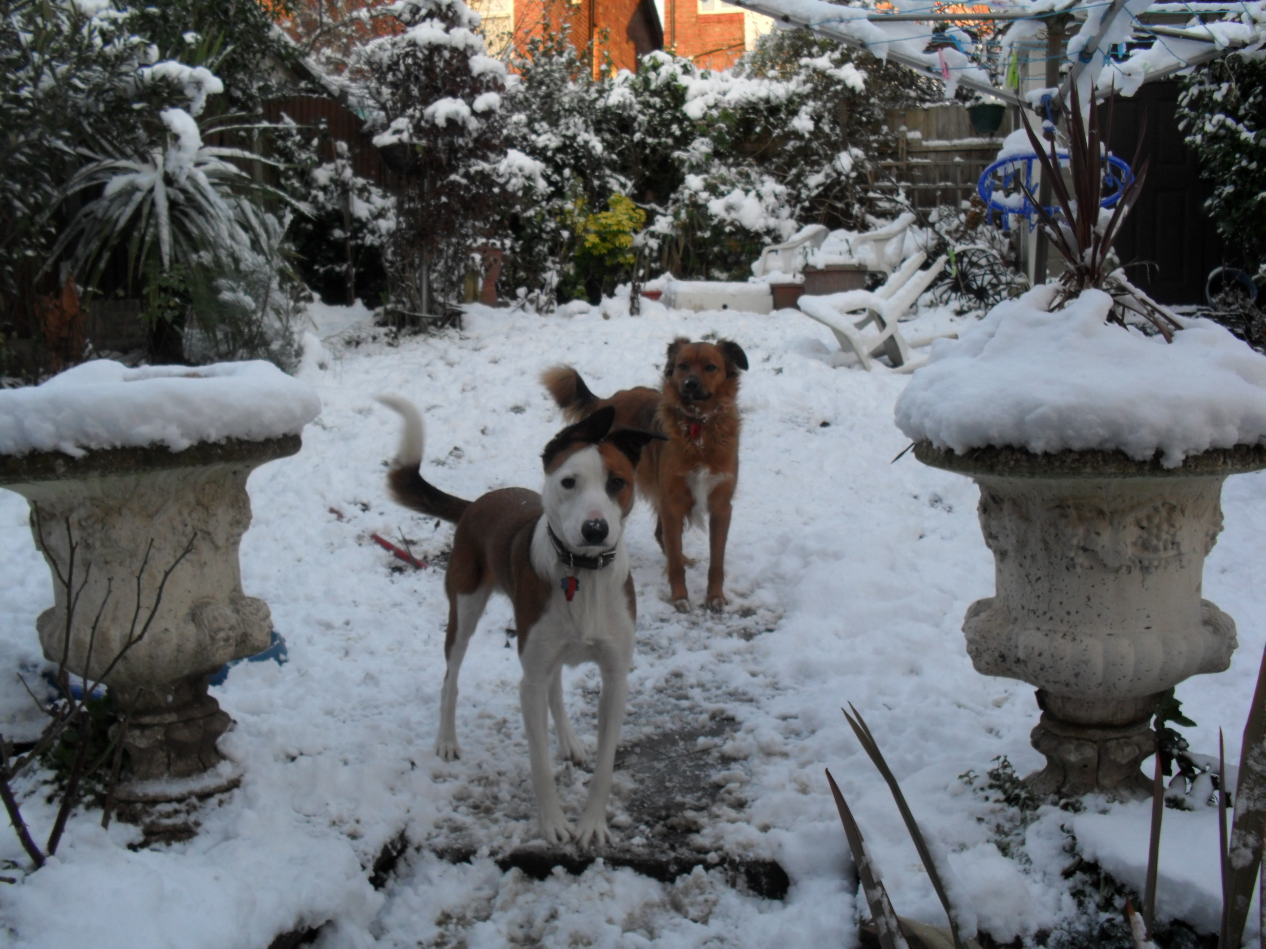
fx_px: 1280
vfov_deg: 40.7
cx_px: 633
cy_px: 474
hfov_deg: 52.6
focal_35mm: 35
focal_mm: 6.3
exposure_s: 1/60
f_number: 3.2
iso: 100
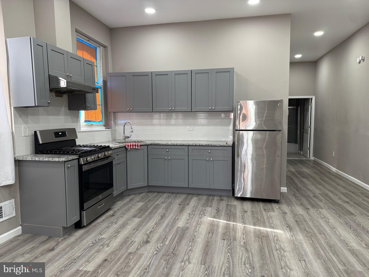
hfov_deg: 71.6
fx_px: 256
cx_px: 184
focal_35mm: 24
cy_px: 138
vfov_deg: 56.8
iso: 200
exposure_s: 1/110
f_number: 1.78
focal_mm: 6.76
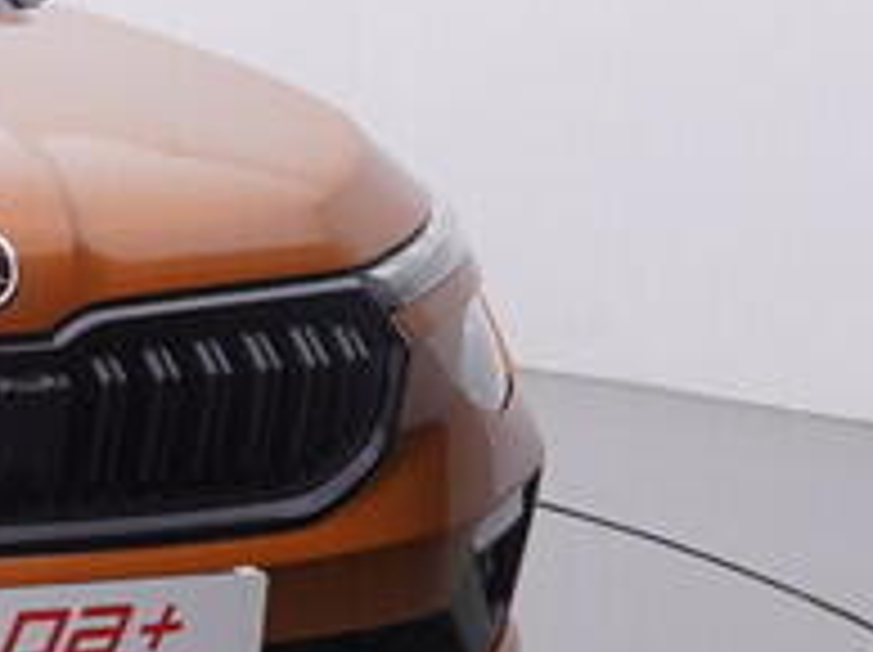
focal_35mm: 115
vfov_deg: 12.9
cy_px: 220
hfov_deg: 14.2
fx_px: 2885
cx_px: -918
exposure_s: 1/80
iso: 200
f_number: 5
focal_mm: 15
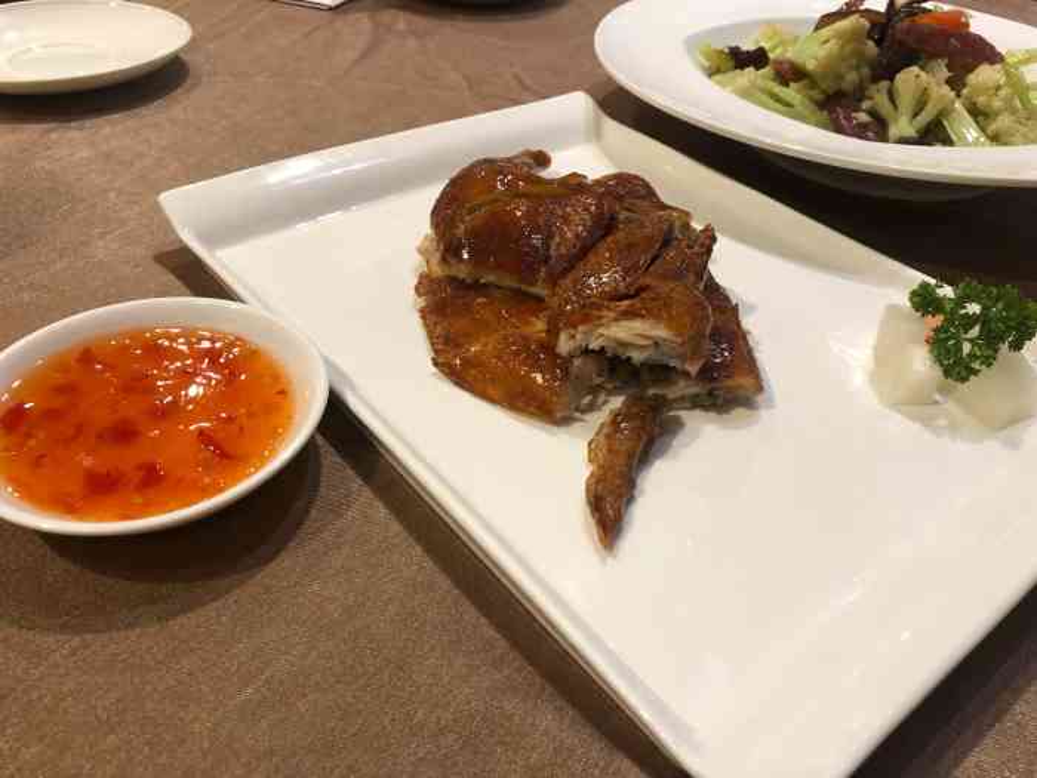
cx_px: 518
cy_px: 389
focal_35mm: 28
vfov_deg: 49.7
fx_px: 839
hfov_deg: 63.4
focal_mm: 4
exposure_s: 1/20
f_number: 1.8
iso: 40
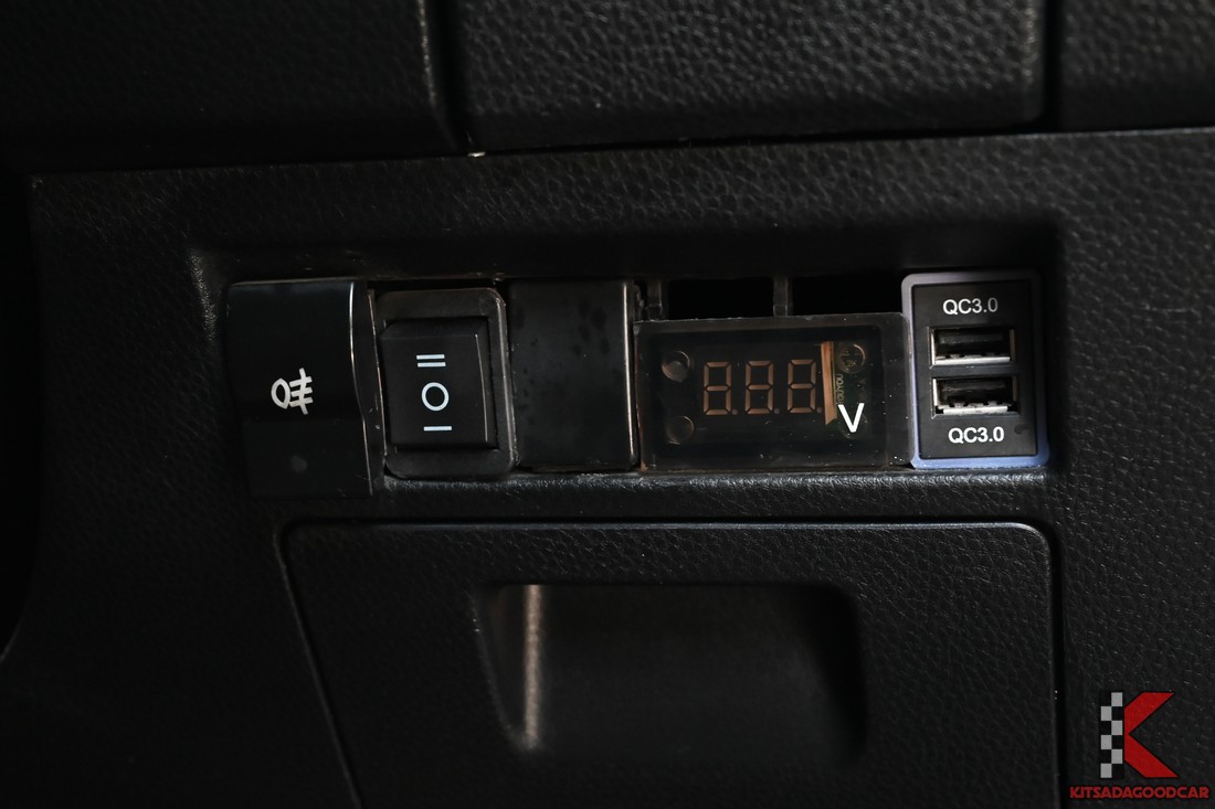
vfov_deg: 23.8
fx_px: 1923
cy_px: 404
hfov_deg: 35.1
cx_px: 608
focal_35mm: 57
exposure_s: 1/40
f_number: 6.3
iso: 2000
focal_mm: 38
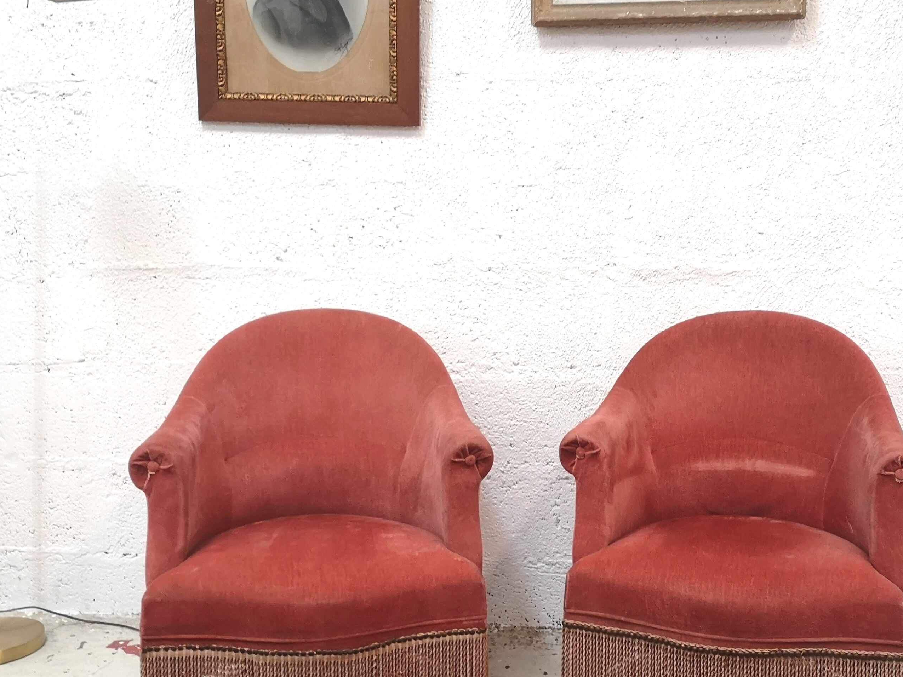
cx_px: 548
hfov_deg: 44.5
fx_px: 1096
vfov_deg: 34.3
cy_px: 321
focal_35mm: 42
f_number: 1.8
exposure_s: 1/33.3
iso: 320
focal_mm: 3.95
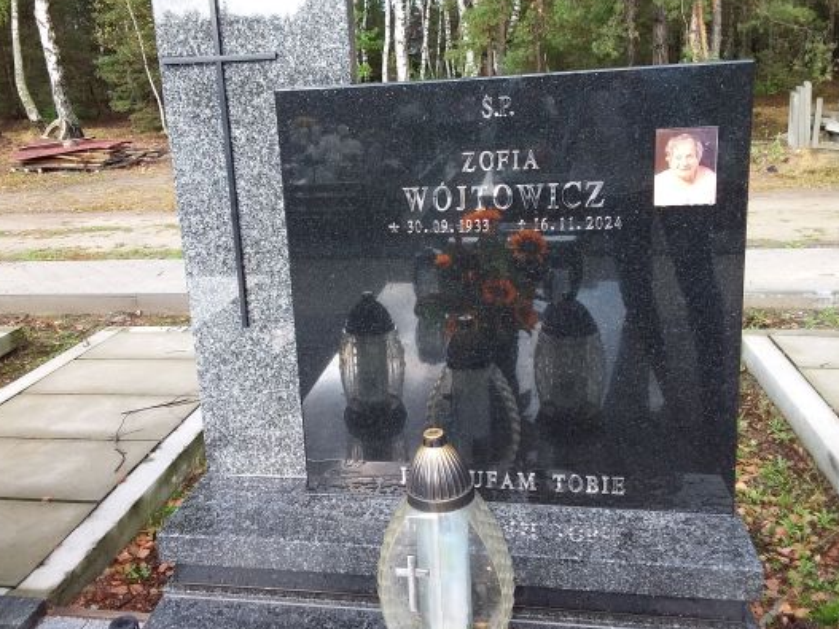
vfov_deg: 41.7
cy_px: 280
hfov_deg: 53.9
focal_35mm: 34
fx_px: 824
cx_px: 385
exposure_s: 1/214
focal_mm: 2.91
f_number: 1.9
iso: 40
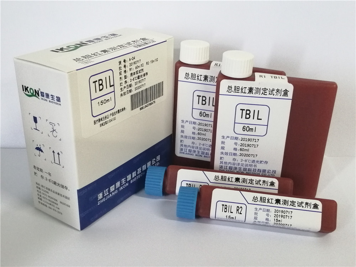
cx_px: 178
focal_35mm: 41
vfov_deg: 35.1
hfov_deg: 45.8
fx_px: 422
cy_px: 134
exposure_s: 1/33.3
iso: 320
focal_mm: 3.64
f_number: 1.8
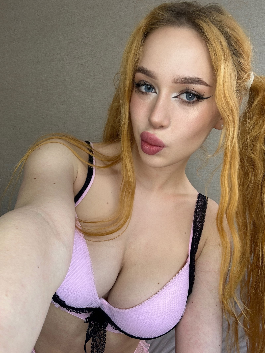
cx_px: 132
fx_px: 306
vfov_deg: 60.0
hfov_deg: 46.8
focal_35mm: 30
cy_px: 176
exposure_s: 1/50
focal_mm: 2.69
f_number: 1.9
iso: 40
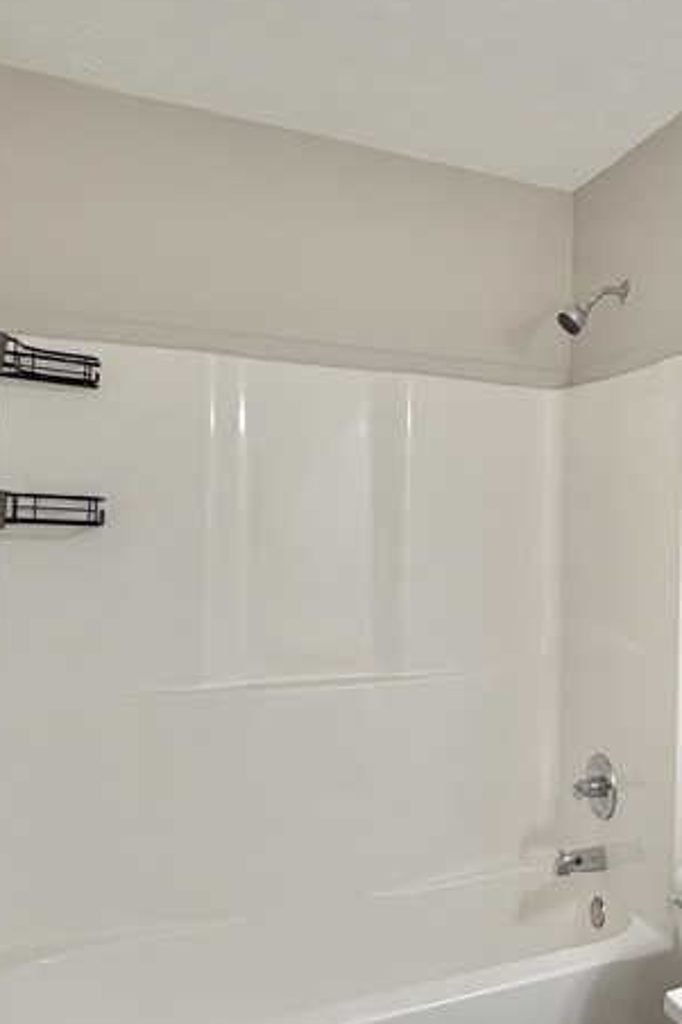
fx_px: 938
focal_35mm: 33
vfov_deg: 57.1
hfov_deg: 35.6
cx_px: 700
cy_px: 564
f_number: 2.2
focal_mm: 2.22
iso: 125
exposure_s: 1/120
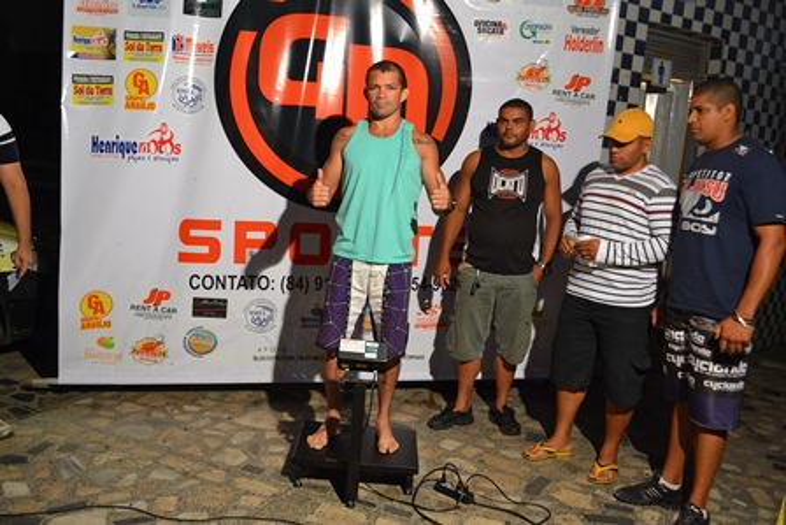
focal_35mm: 30
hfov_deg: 61.9
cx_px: 393
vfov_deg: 43.6
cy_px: 262
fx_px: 655
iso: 400
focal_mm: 20
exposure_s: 1/25
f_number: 3.8
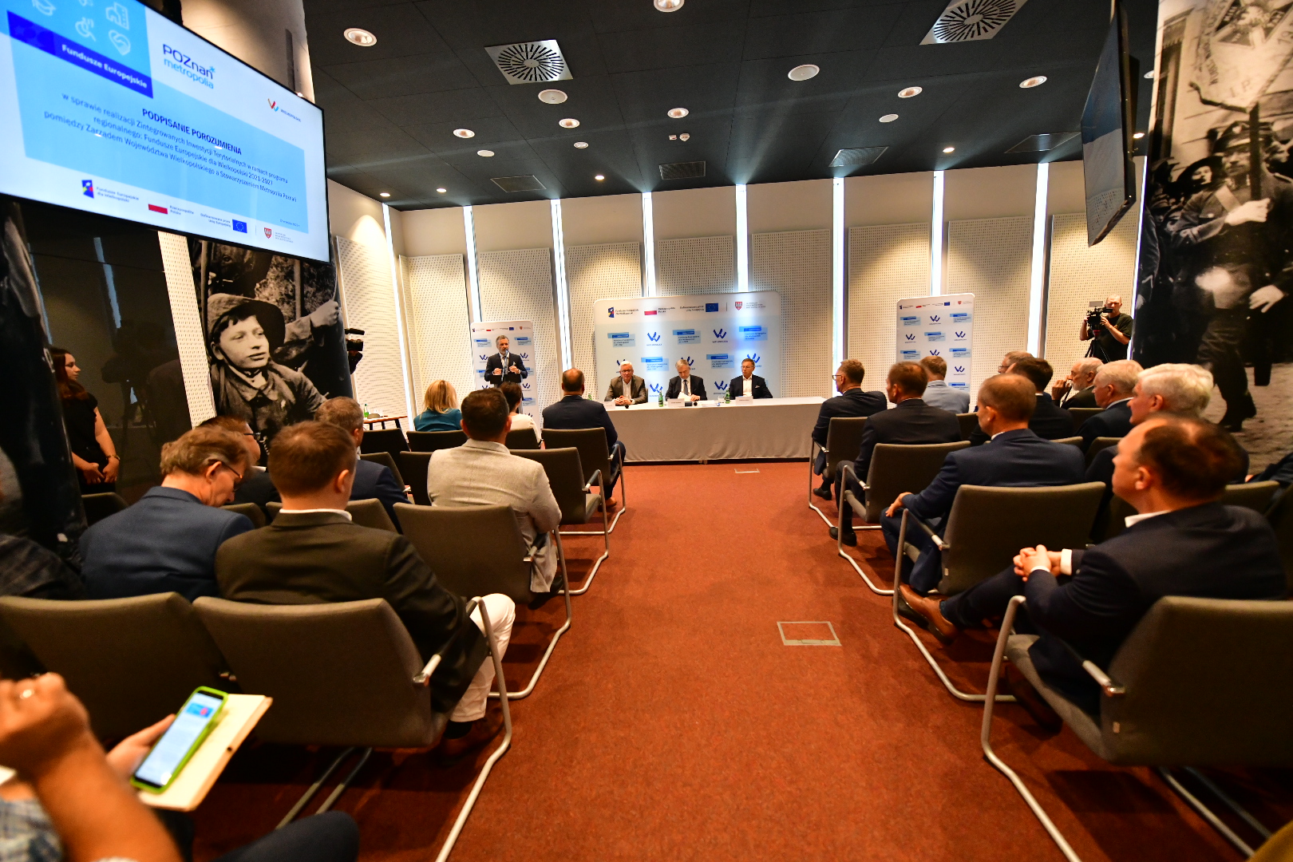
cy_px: 431
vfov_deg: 81.2
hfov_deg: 104.3
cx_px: 646
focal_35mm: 14
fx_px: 503
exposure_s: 1/400
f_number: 2.8
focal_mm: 14
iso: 2500
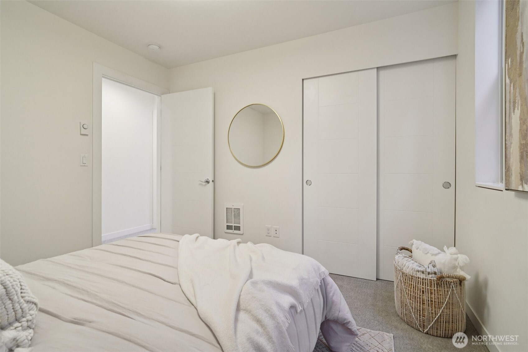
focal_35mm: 16
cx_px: 264
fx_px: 235
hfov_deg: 96.7
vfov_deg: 73.7
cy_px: 176
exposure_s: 1/20
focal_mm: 16
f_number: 8
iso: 1600
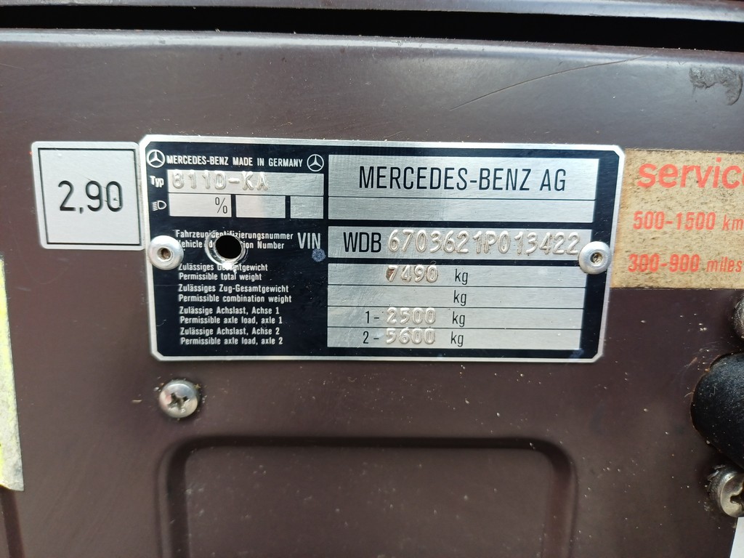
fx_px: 537
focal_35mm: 25
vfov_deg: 54.9
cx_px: 372
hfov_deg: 69.4
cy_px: 279
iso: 80
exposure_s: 1/100
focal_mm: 4.65
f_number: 1.8
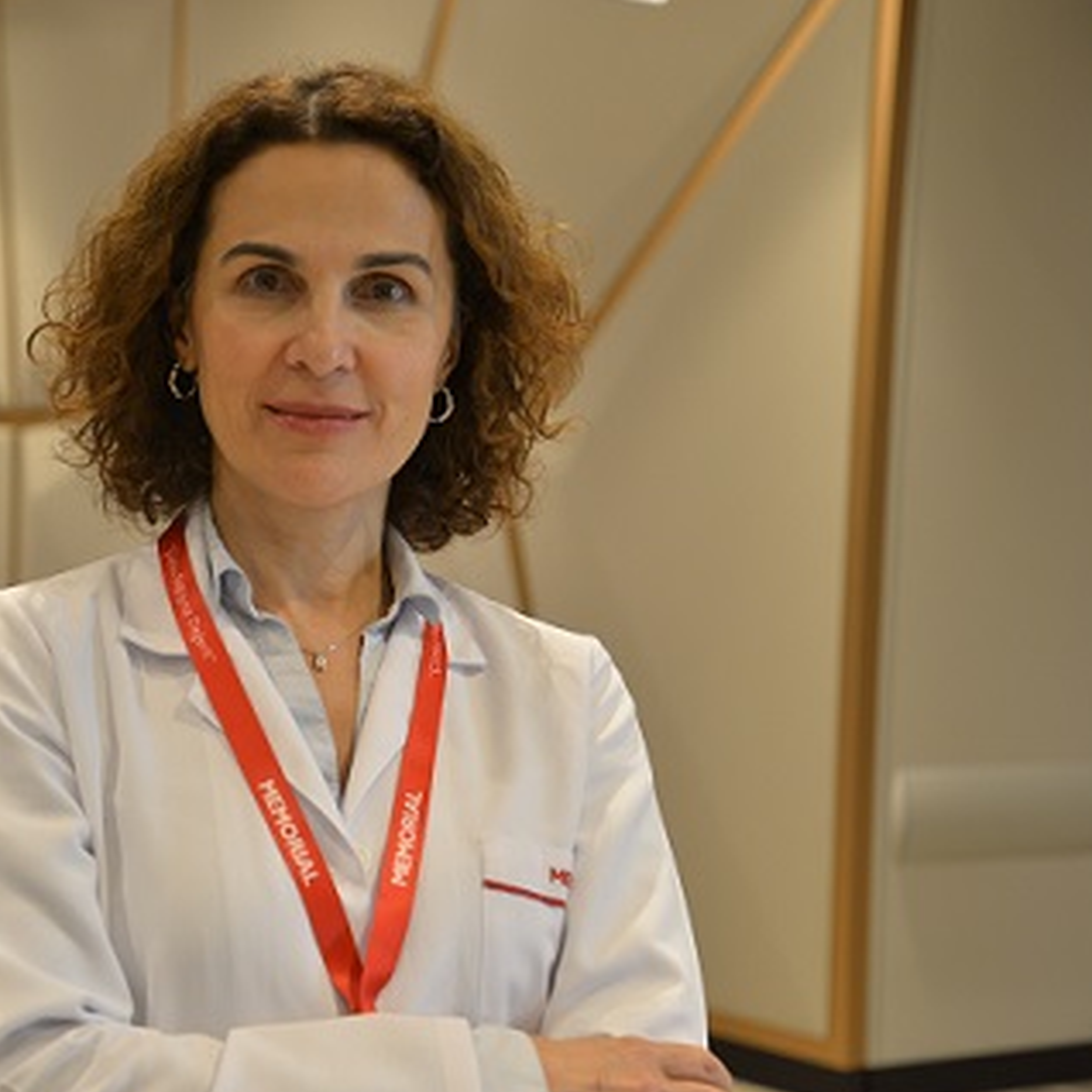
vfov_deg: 21.7
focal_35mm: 80
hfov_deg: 21.5
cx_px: 323
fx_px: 2855
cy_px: 546
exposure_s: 1/60
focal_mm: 62
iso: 1000
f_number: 4.5
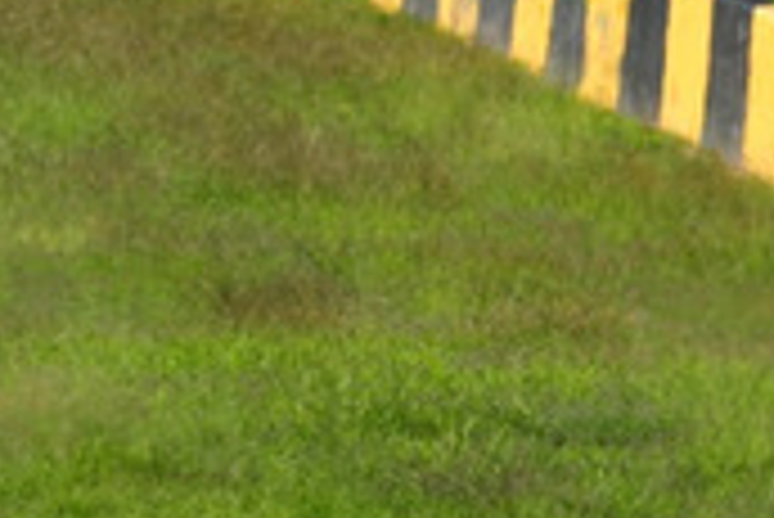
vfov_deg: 0.6
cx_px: -914
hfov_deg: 0.9
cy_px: 919
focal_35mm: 2234
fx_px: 48070
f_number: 13
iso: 500
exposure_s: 1/640
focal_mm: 320
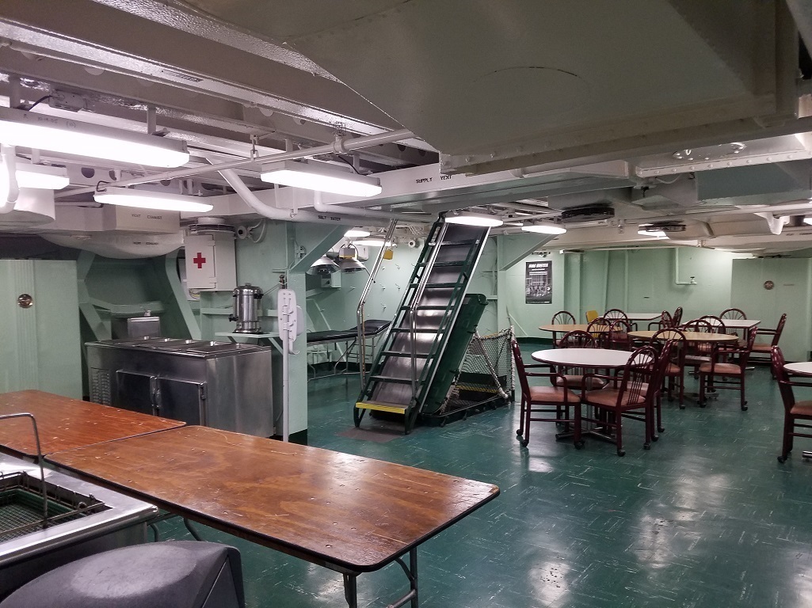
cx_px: 406
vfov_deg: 53.0
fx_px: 610
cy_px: 304
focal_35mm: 26
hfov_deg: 67.3
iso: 160
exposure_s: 1/40
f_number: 1.7
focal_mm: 4.2
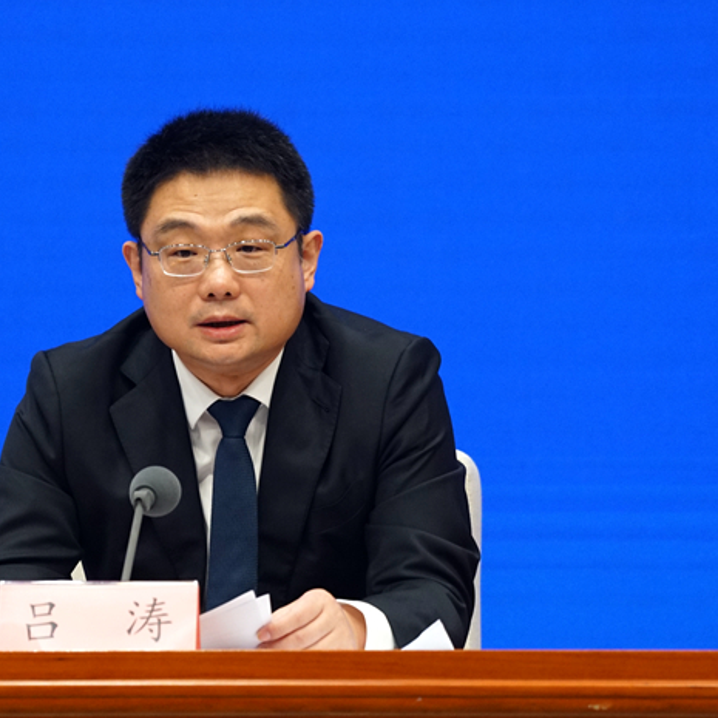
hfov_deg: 6.8
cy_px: 359
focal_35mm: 256
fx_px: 6007
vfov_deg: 6.8
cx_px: 212
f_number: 4
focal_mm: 200
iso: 1250
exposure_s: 1/160
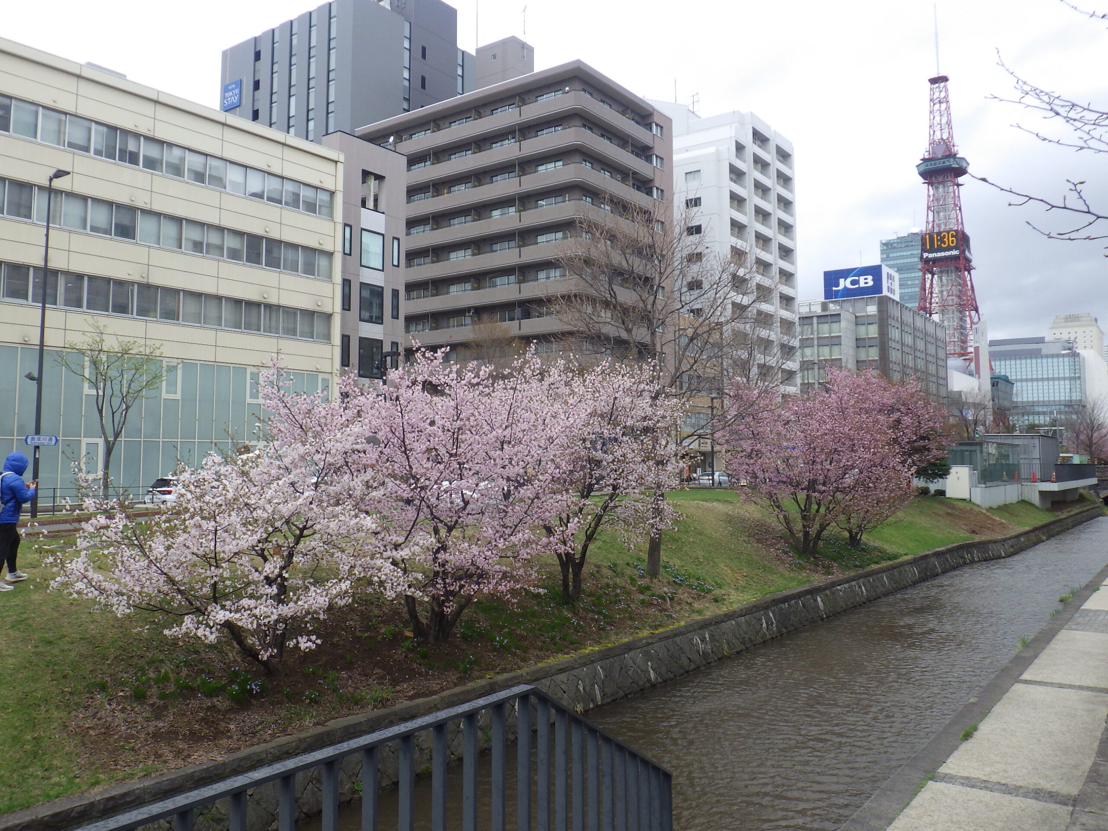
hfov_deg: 63.4
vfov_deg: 49.7
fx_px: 896
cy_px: 416
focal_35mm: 28
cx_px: 554
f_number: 4.2
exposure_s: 1/250
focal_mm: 5
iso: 125
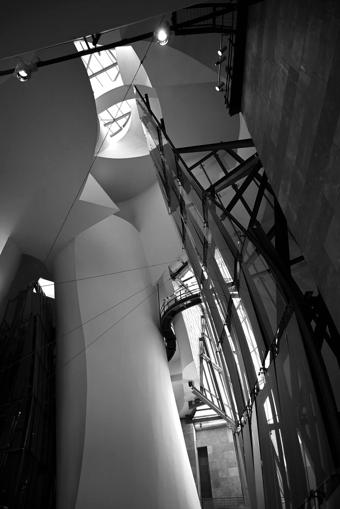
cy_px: 254
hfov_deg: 53.1
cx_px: 170
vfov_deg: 73.7
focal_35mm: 24
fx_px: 340
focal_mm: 16
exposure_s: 1/200
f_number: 3.5
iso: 200
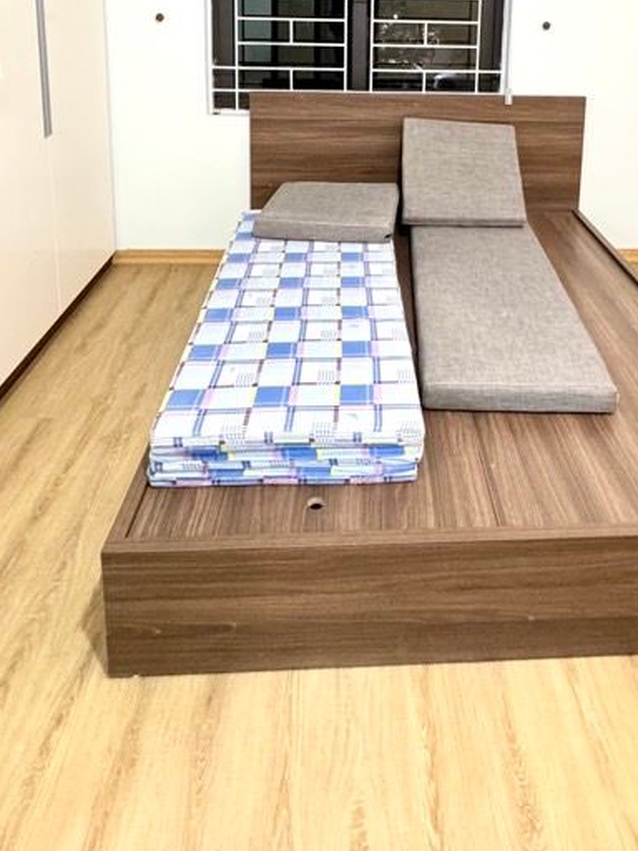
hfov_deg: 49.3
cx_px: 395
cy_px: 88
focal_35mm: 28
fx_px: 688
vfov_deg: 55.2
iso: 1000
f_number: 2.2
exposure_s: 1/33
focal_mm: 2.22
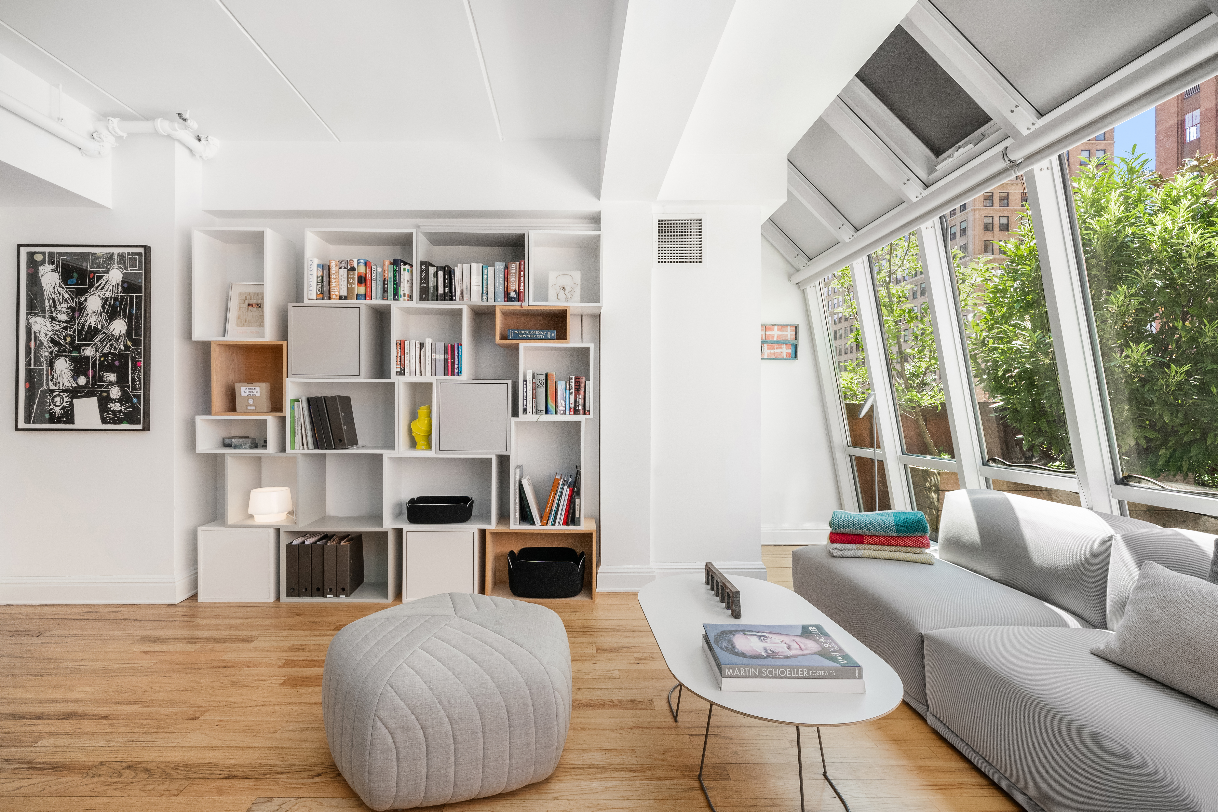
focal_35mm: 16
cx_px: 609
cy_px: 406
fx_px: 541
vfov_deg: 73.7
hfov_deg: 96.7
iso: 1600
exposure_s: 1/160
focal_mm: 16
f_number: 10
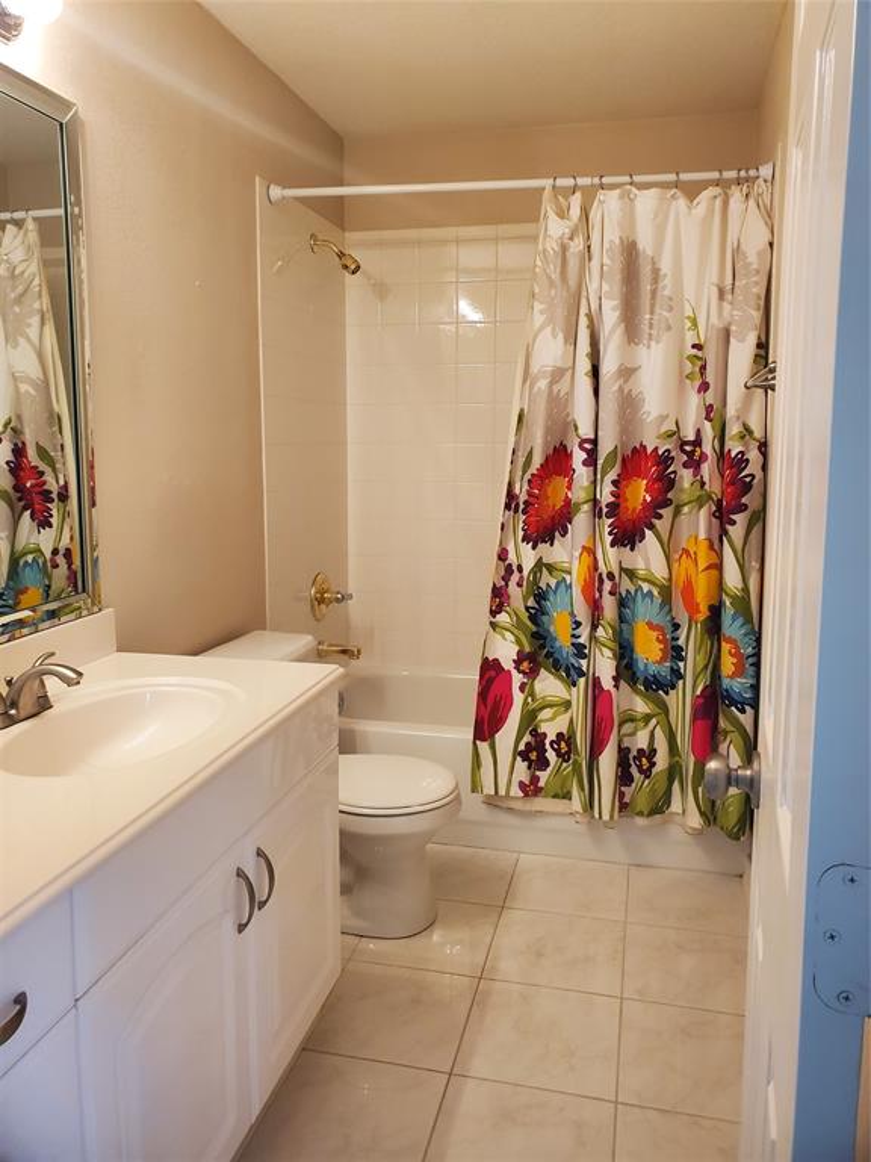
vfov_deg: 67.3
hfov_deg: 53.1
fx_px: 872
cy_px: 581
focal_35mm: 26
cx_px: 436
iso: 250
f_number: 2.4
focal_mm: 4.3
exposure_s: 1/120
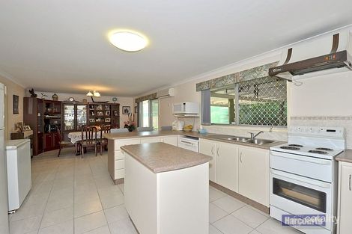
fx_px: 137
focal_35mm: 14
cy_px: 117
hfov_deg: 104.3
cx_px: 176
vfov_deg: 81.2
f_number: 9
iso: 400
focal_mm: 14
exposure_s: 1/25
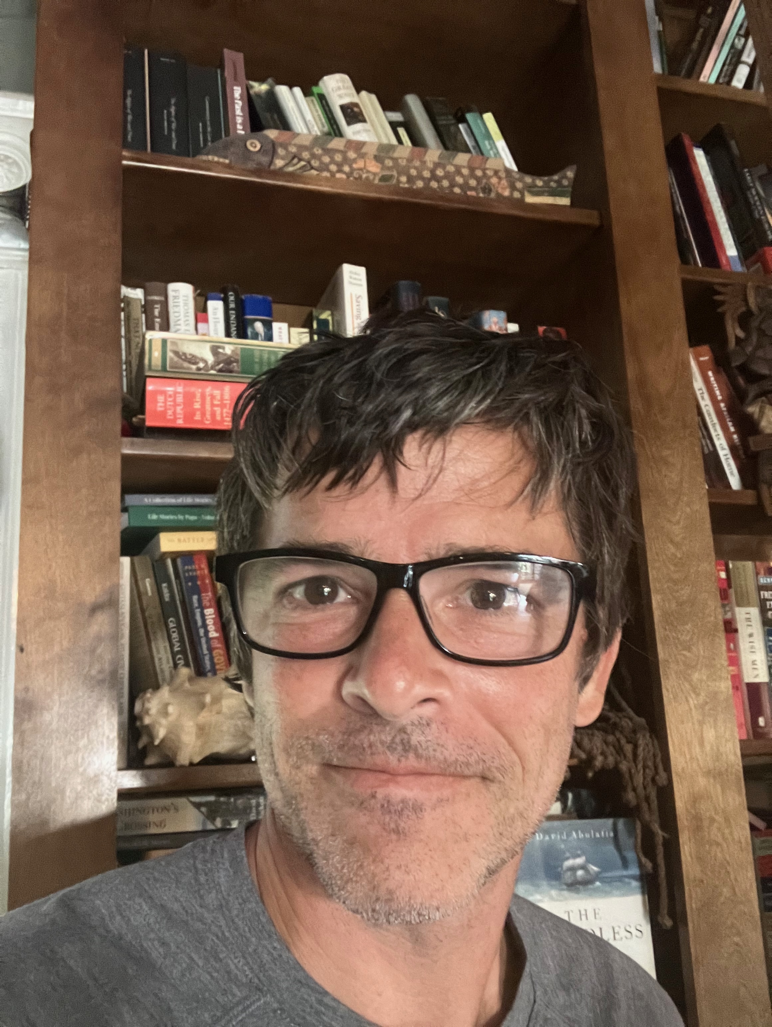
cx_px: 386
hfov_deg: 44.2
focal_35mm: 32
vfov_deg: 56.8
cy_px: 514
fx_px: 950
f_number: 2.2
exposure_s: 1/20
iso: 640
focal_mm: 2.87
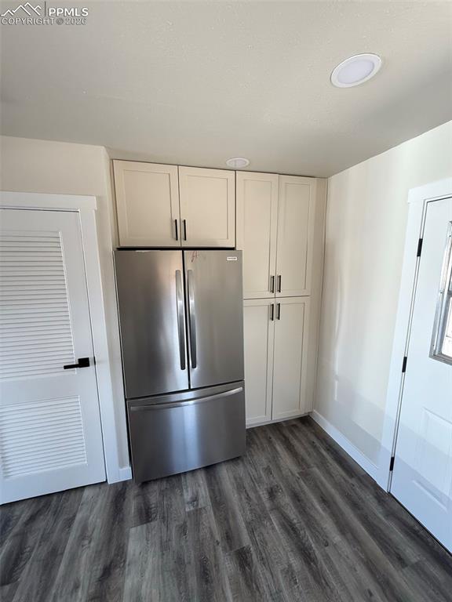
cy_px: 301
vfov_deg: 102.1
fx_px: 244
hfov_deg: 85.7
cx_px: 226
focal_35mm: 14
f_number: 2.2
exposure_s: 1/99
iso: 200
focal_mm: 2.22
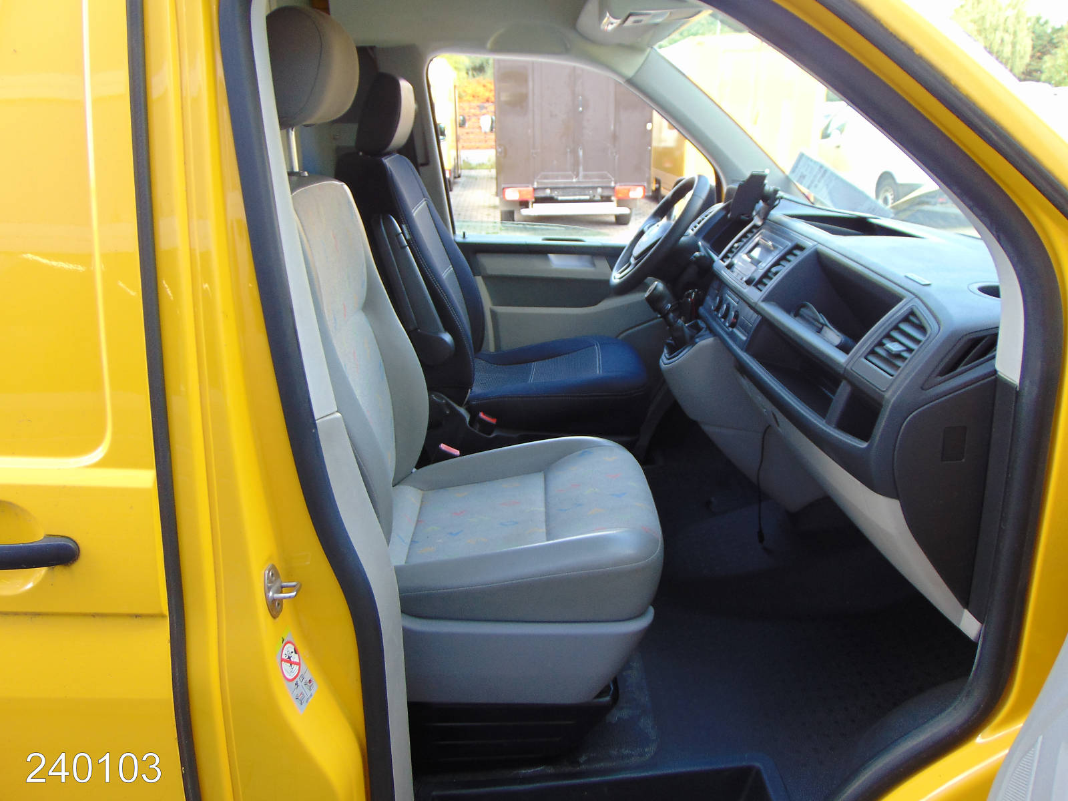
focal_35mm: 25
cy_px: 400
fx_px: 771
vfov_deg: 54.9
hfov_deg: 69.4
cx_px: 534
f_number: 3
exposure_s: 1/40
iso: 80
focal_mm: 4.5
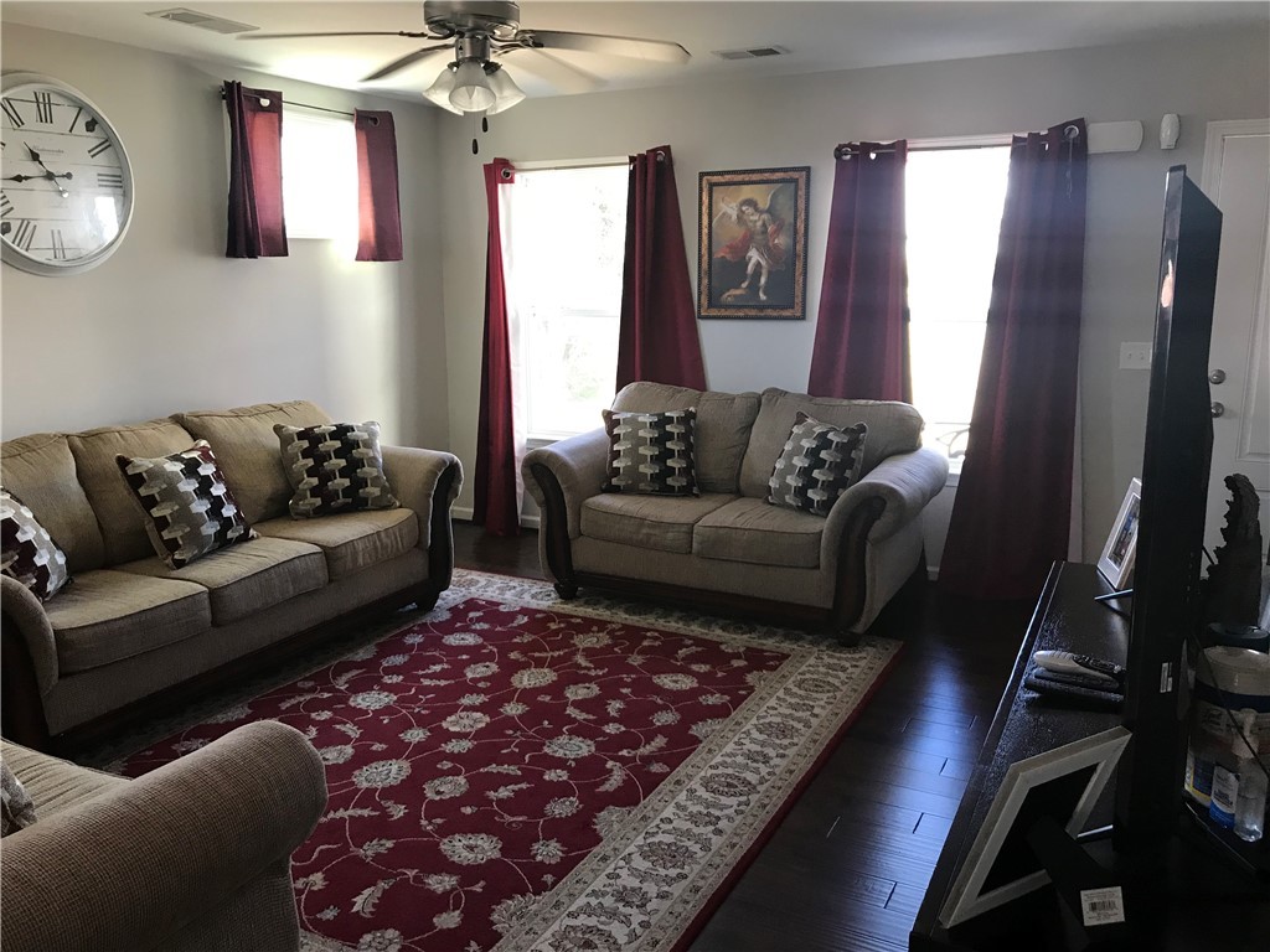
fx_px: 1027
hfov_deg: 63.4
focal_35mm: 28
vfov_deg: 49.7
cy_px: 476
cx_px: 635
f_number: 1.8
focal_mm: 3.99
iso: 40
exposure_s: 1/24
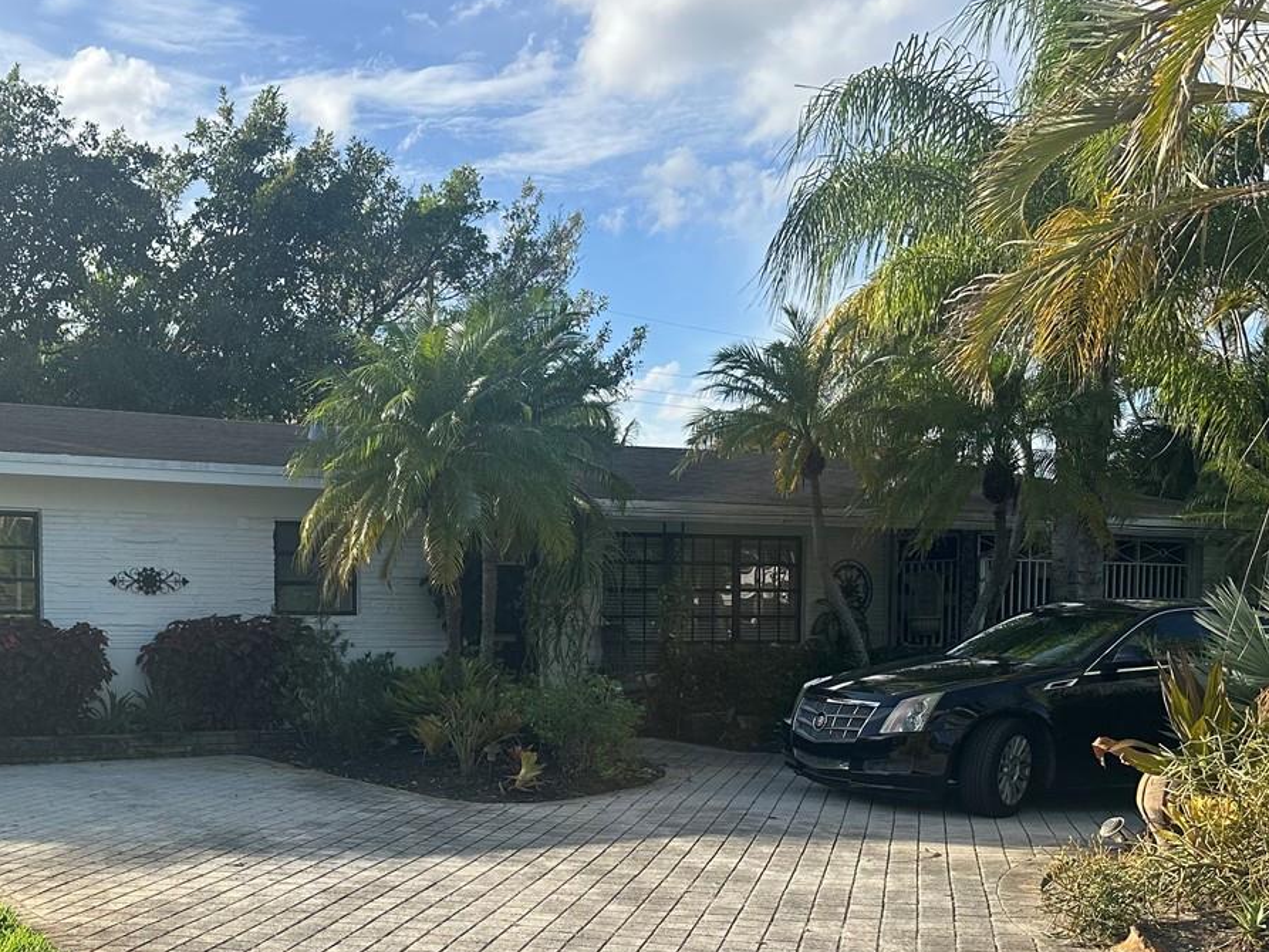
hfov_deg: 43.0
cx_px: 385
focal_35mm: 43
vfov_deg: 33.0
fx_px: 1577
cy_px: 709
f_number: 1.78
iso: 80
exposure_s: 1/2809
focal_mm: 6.86
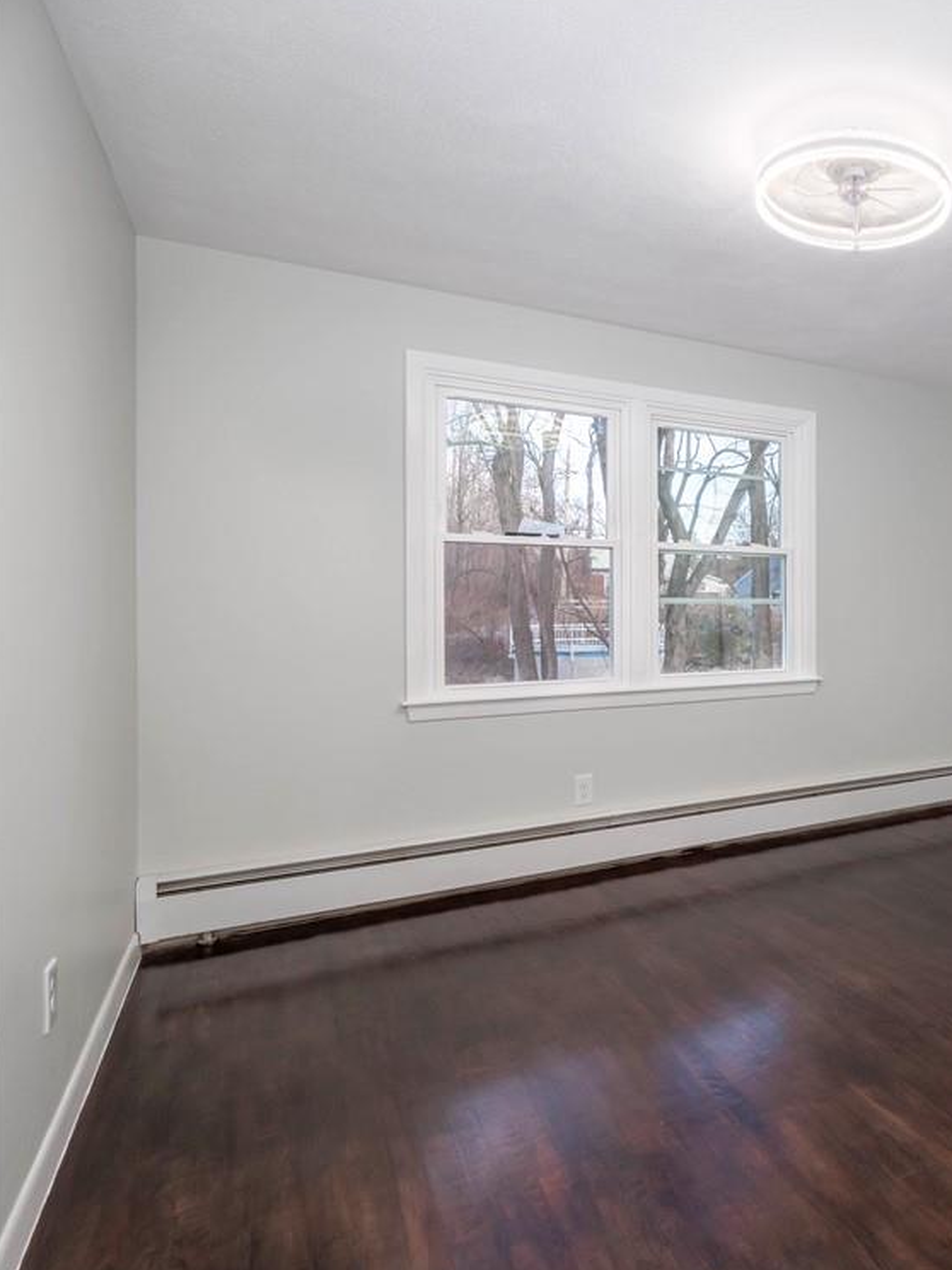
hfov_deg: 53.2
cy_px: 631
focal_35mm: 22
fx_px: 807
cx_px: 865
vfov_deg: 76.4
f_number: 8
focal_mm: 8
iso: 320
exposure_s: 1/125
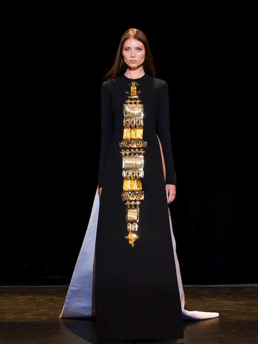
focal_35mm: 179
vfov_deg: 11.0
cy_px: 186
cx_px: 129
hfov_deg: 8.3
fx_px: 1779
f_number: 3.5
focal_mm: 110
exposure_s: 1/320
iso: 1600
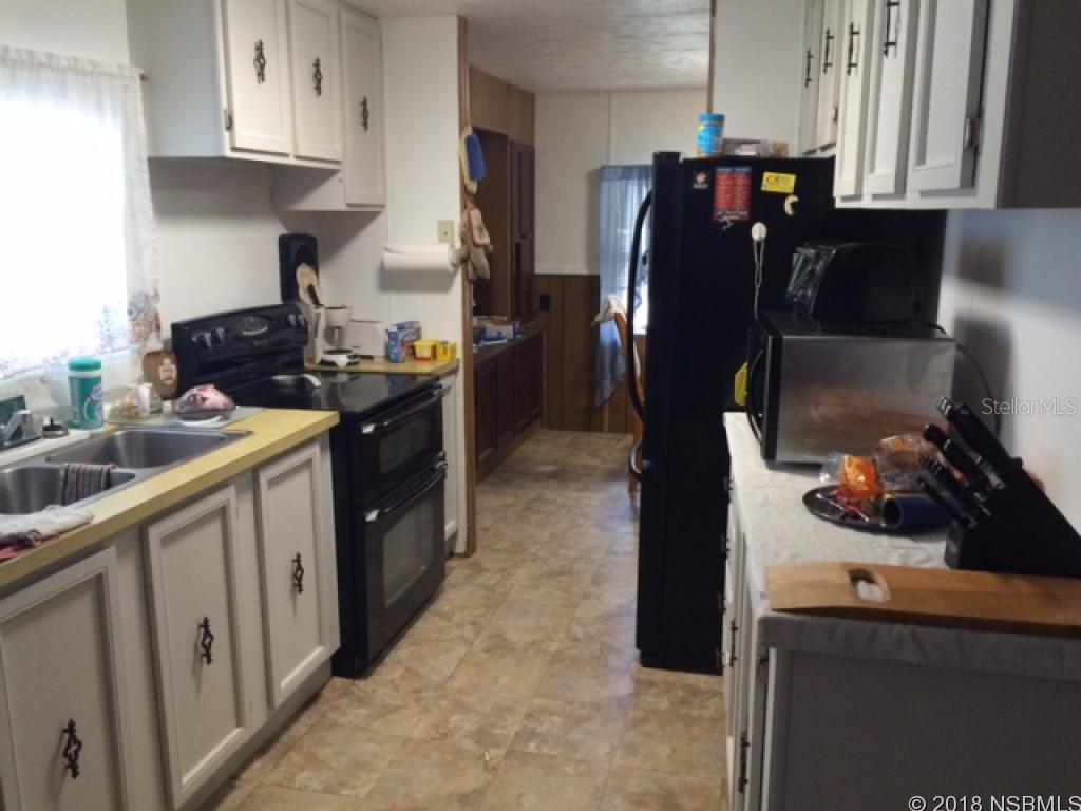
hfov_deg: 61.7
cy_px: 406
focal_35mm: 29
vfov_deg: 48.2
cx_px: 540
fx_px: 906
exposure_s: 1/30
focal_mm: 4.15
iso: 250
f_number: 2.2
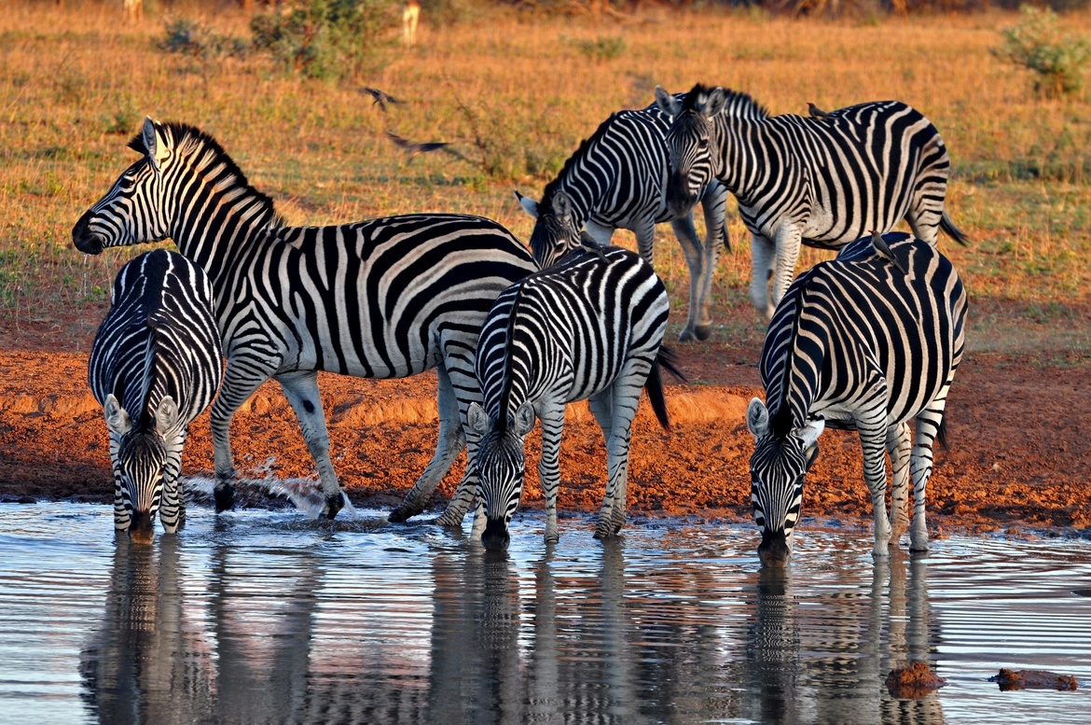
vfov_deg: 4.6
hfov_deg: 6.9
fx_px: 9080
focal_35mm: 300
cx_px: 546
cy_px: 362
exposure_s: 1/80
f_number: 8
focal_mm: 200
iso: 200
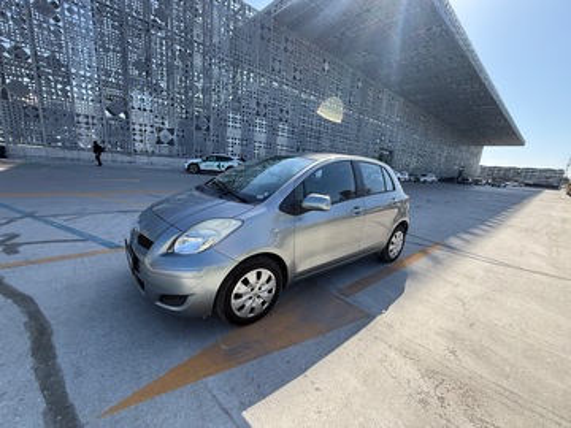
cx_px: 286
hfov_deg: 102.1
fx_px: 231
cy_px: 214
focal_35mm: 14
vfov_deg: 85.7
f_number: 2.2
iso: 50
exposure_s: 1/864
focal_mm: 2.22
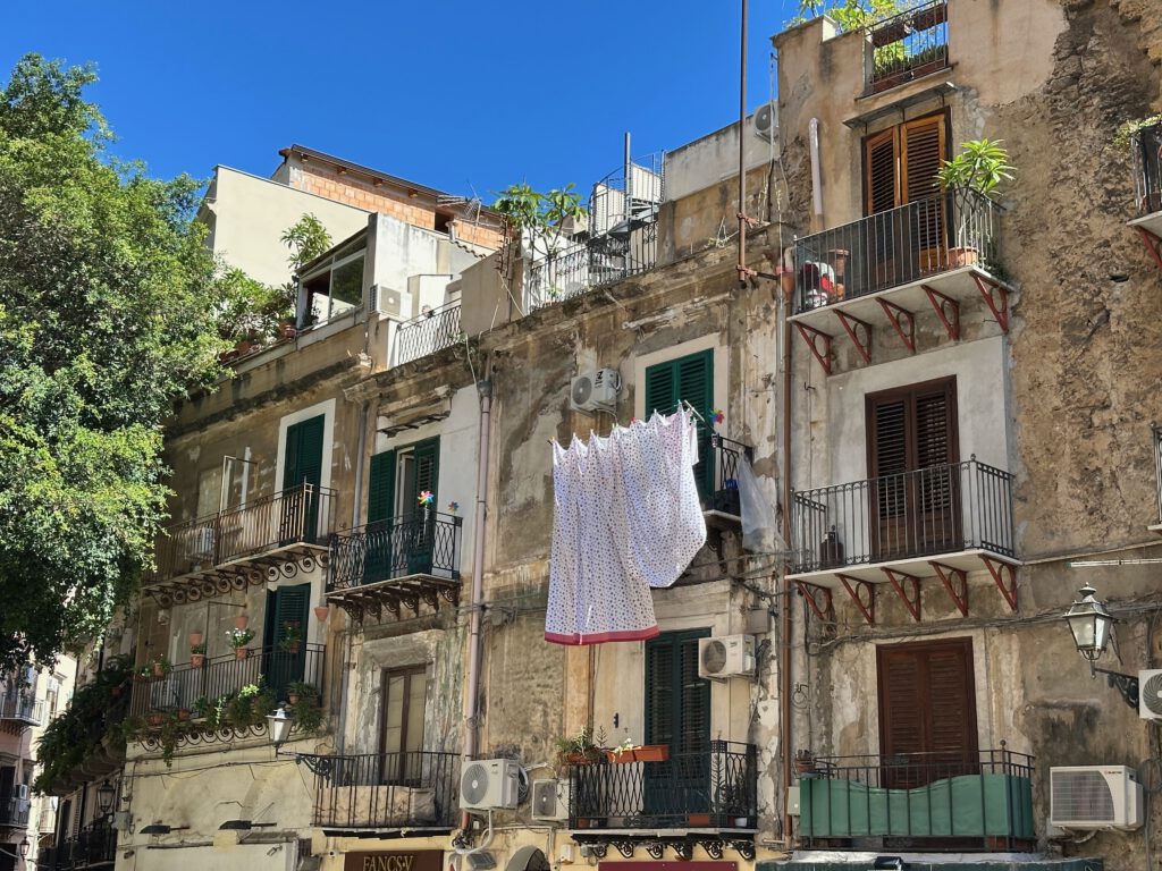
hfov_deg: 39.7
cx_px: 581
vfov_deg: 30.3
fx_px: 1611
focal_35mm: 48
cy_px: 436
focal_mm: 6.86
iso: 64
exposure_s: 1/1323
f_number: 1.78
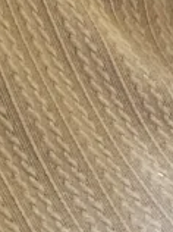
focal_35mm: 154
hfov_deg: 8.7
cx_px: 431
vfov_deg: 11.1
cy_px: -294
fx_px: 1029
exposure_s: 1/60
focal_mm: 4.25
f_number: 1.8
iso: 250
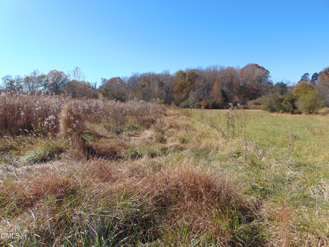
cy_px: 124
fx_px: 238
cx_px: 164
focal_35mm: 25
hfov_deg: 69.4
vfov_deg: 54.9
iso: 80
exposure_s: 1/200
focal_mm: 4.5
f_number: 7.7
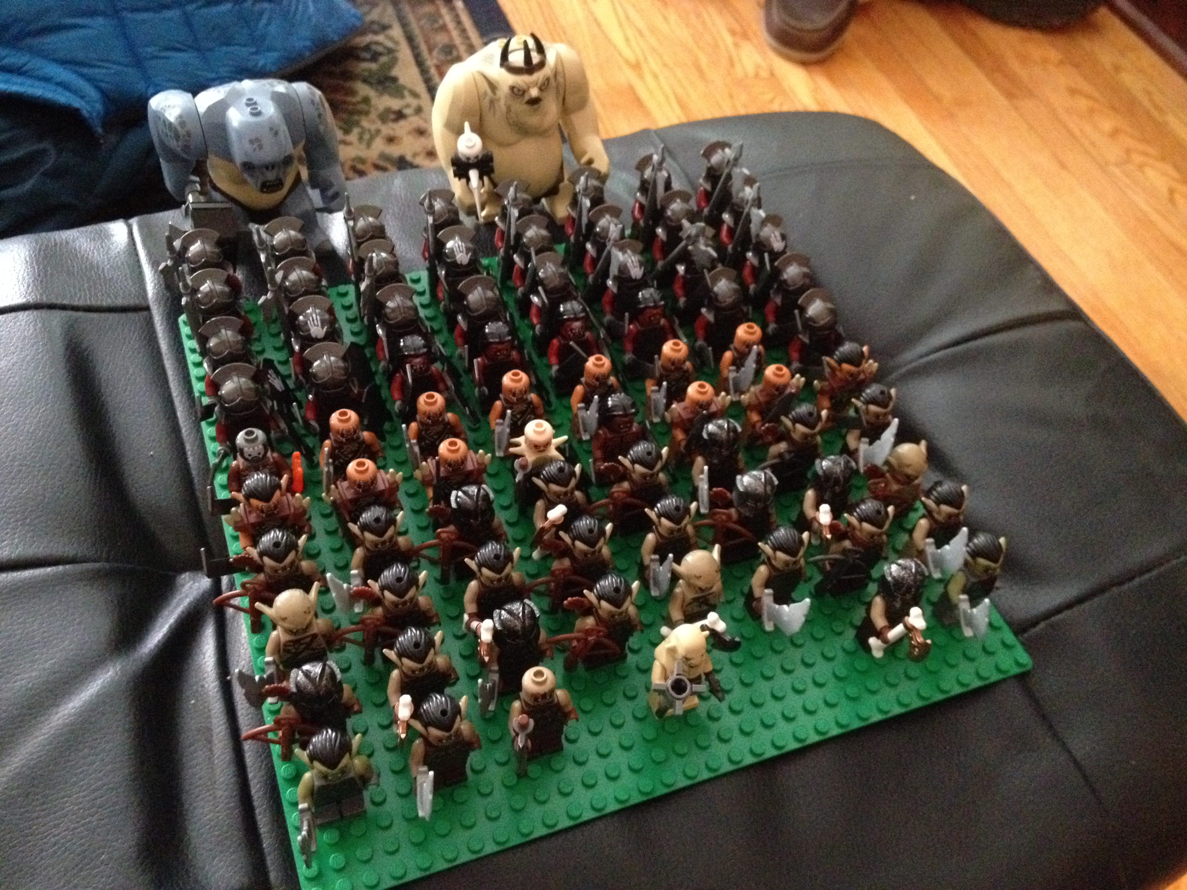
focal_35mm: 35
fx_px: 1200
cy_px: 445
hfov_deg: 52.6
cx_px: 594
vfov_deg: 40.7
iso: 800
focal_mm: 4.28
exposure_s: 1/15
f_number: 2.4
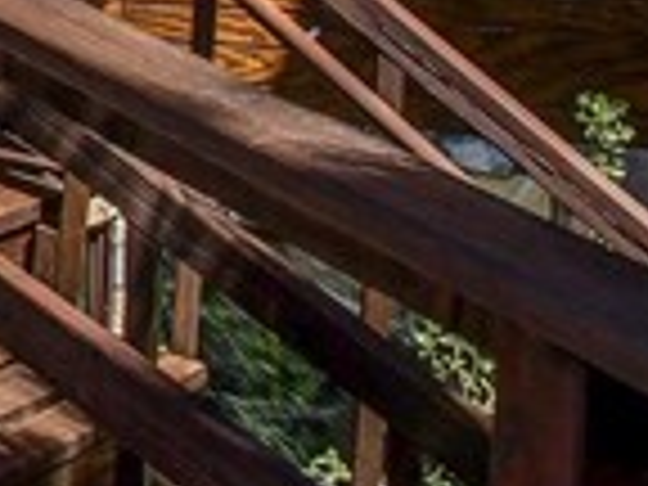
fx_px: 2040
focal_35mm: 109
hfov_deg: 10.2
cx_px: -1485
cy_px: -612
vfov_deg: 11.6
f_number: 9
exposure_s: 1/640
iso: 400
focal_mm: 10
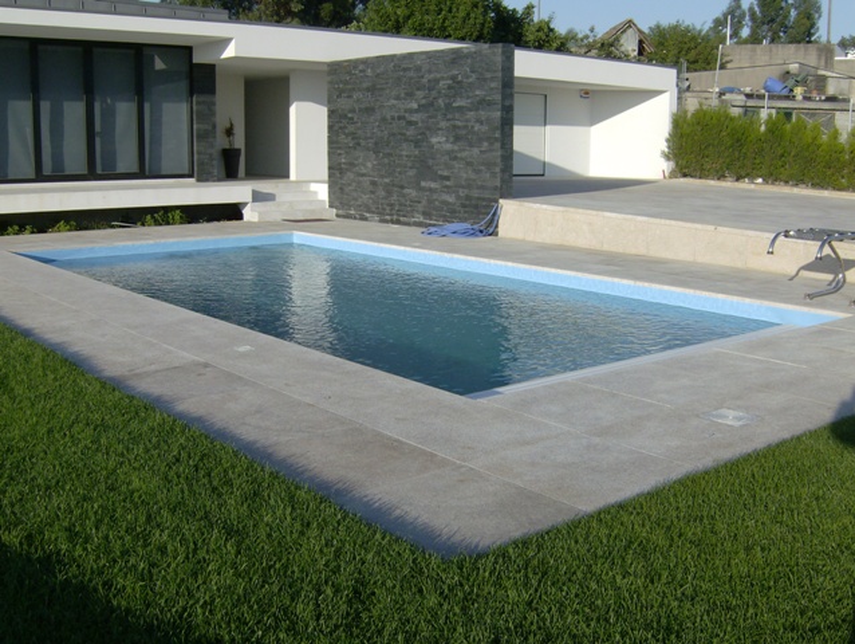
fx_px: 890
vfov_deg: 39.7
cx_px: 428
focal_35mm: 36
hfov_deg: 51.3
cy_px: 322
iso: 100
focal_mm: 6
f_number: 4.7
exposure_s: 1/740
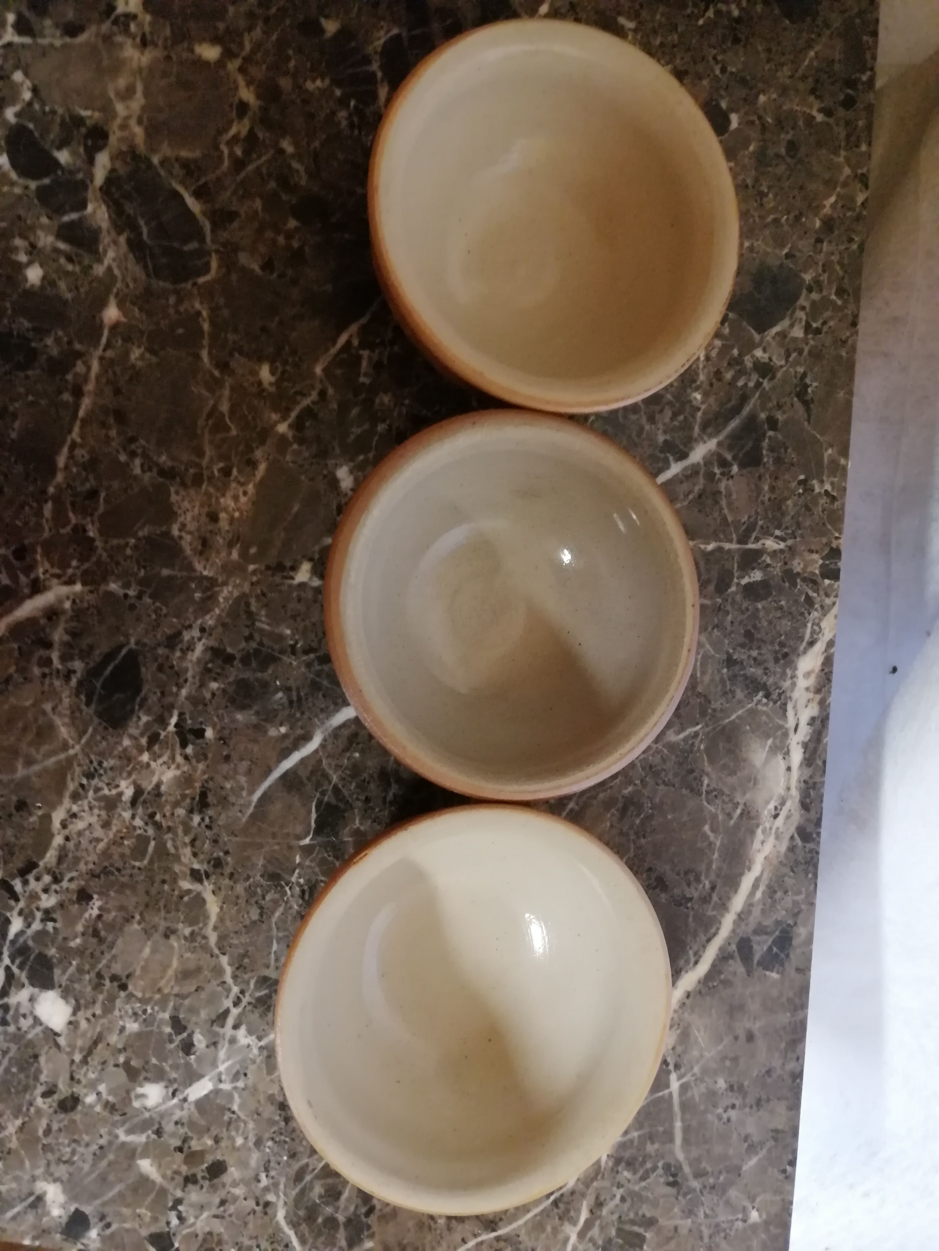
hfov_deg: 51.4
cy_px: 626
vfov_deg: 65.3
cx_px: 470
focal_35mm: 27
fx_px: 977
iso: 400
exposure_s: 1/25
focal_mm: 3.95
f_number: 1.8
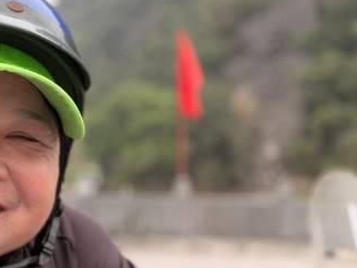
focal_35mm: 67
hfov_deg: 26.5
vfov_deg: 21.9
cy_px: 109
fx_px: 691
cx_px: -41
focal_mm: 2.71
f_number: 1.9
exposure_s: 1/262
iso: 32
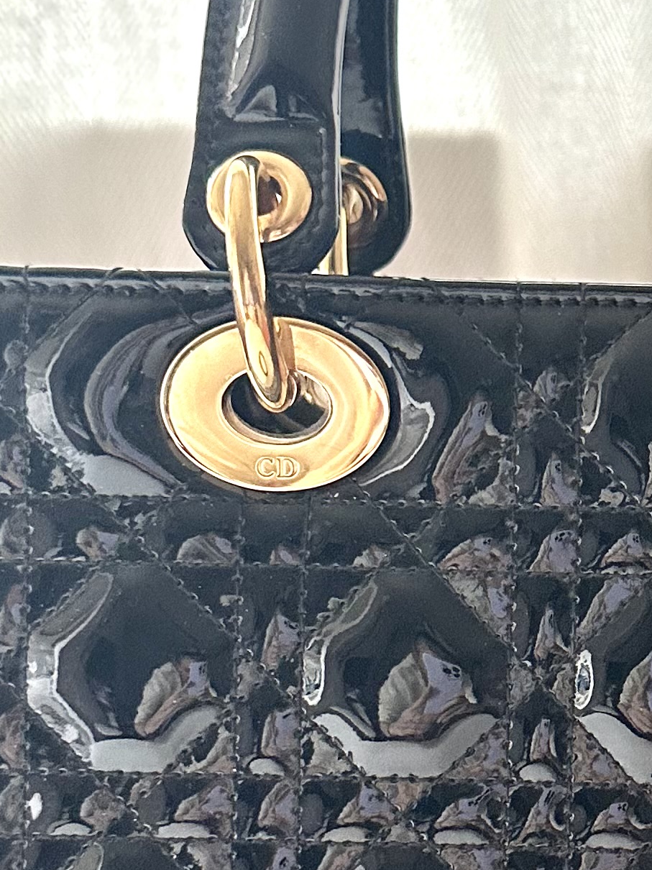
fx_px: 2010
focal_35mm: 80
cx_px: 684
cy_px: 658
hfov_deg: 17.9
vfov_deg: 24.1
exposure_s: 1/60
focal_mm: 6.86
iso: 400
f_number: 1.78
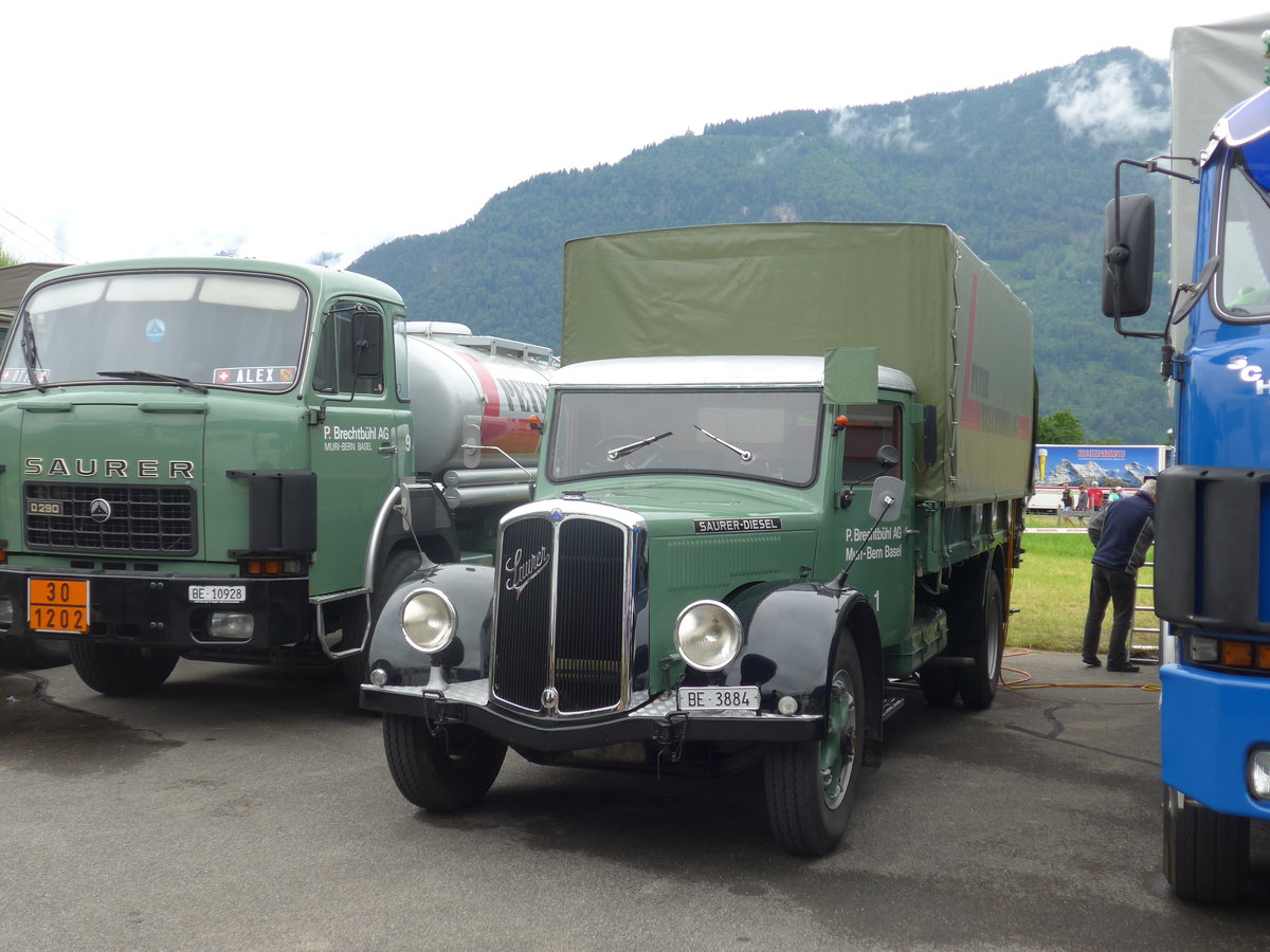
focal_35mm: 39
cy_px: 476
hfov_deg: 47.9
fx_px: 1431
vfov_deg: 36.8
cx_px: 635
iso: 80
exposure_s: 1/320
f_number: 2.8
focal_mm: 8
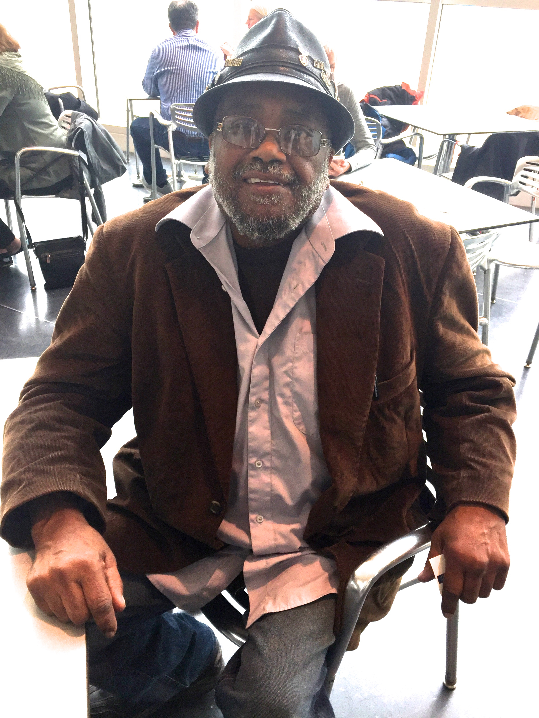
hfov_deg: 48.2
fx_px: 602
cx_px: 270
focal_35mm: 29
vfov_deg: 61.7
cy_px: 359
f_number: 2.2
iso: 50
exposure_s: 1/120
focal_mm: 4.15
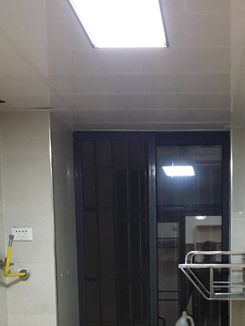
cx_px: 194
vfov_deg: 30.9
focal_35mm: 58
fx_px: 547
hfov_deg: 24.8
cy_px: 323
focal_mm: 4.15
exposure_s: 1/17
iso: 250
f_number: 2.2
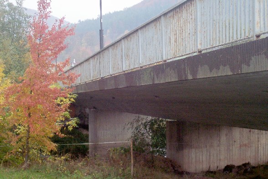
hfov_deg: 24.8
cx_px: 134
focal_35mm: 82
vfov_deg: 16.7
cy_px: 90
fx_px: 610
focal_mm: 13.5
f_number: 4.1
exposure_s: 1/90
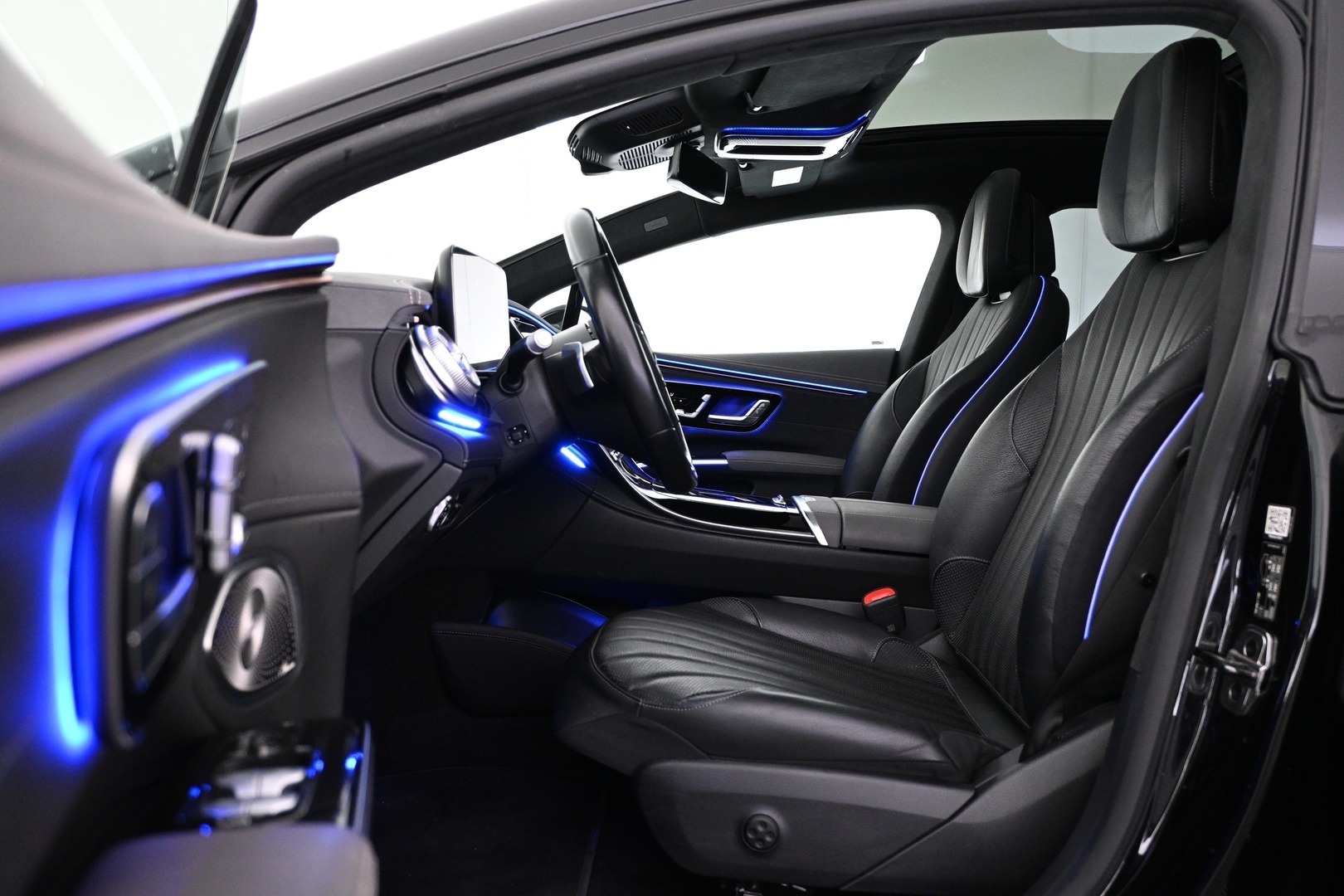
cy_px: 448
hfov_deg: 61.9
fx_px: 1120
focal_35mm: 30
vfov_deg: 43.6
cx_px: 672
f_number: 3.8
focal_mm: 20
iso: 1600
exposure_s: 1/25
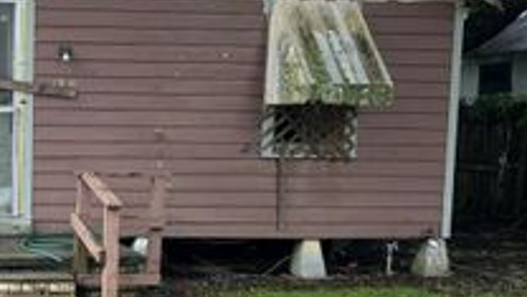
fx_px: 950
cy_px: 202
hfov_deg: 28.7
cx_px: -23
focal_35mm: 68
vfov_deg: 17.7
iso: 40
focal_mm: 5.1
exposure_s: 1/121
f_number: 1.6
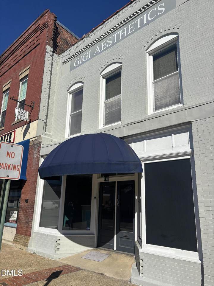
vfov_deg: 67.3
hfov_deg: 53.1
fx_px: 214
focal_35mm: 26
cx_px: 107
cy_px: 143
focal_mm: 5.96
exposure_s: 1/7194
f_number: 1.6
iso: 50
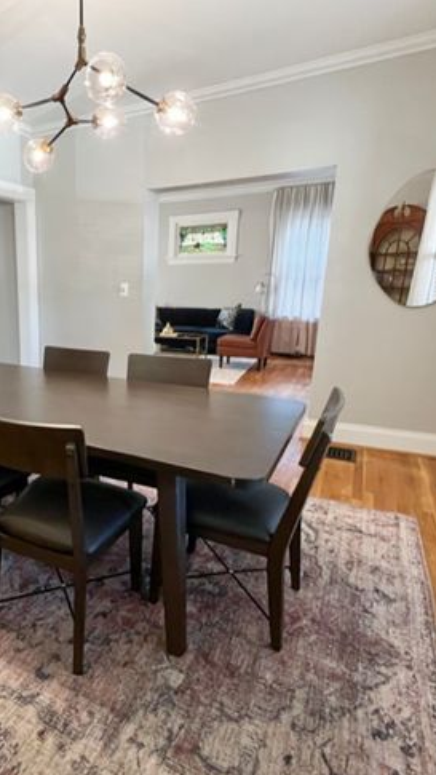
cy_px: 388
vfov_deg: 89.6
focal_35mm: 19
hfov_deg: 54.0
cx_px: 81
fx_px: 390
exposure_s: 1/60
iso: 640
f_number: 1.8
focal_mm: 1.57
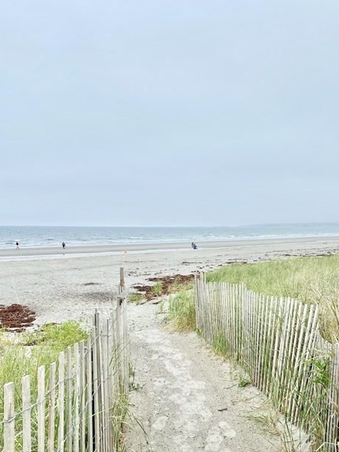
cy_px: 276
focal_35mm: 33
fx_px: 431
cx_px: 171
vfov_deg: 54.8
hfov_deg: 43.0
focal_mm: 4.25
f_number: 1.8
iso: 32
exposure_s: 1/3610
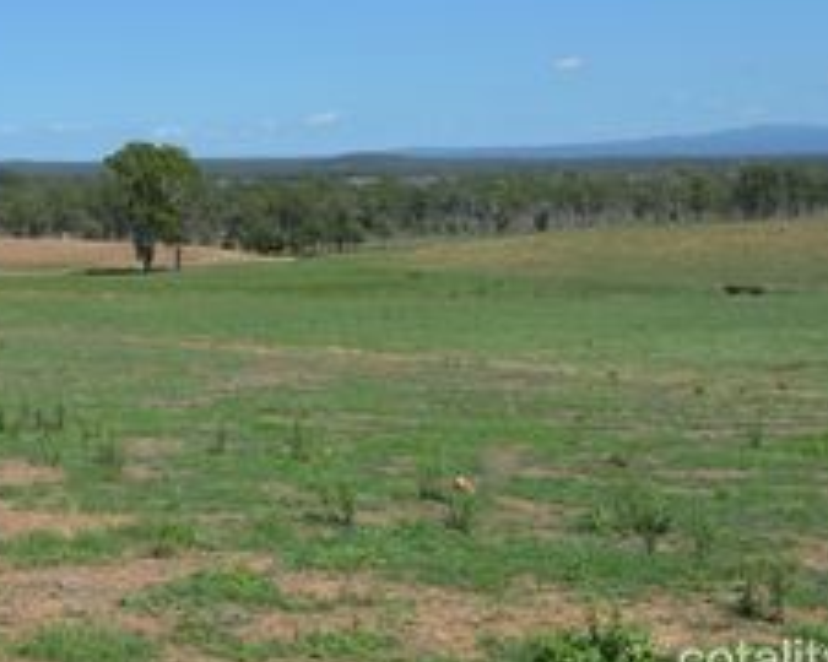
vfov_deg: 28.2
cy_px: 160
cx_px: 44
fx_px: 1299
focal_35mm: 53
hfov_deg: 33.1
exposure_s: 1/320
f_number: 9
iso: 100
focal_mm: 18
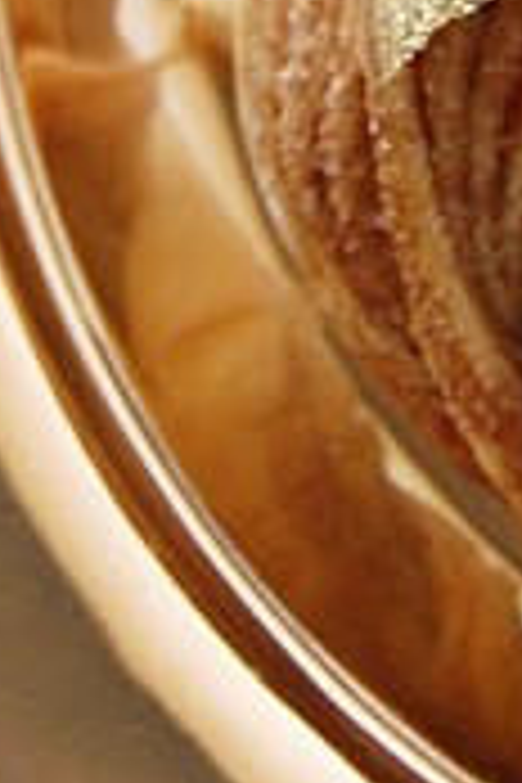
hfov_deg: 5.7
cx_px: 740
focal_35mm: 241
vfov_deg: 8.3
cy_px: -558
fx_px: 5241
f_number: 4.2
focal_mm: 28
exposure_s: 1/60
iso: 800
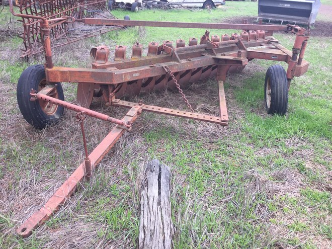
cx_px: 166
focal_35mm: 31
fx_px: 297
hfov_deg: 58.4
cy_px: 124
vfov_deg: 45.4
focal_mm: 3.3
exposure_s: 1/112
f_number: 2.4
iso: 25
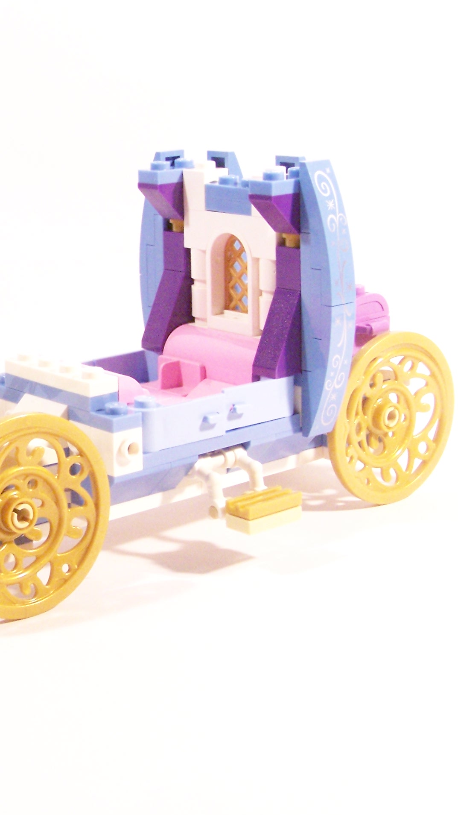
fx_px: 1620
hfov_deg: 15.8
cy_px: 406
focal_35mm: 75
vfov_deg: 28.2
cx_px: -10
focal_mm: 8.5
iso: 400
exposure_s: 1/30
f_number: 3.6
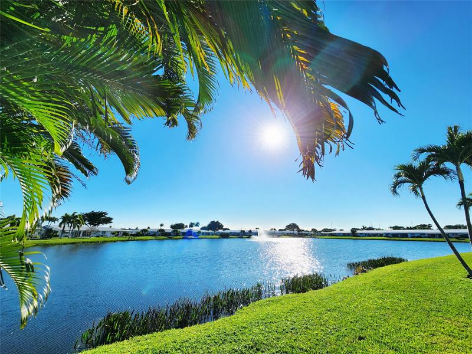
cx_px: 236
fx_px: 177
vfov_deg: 89.9
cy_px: 177
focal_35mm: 13
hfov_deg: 106.2
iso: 50
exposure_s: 1/5000
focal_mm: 2.2
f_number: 2.2
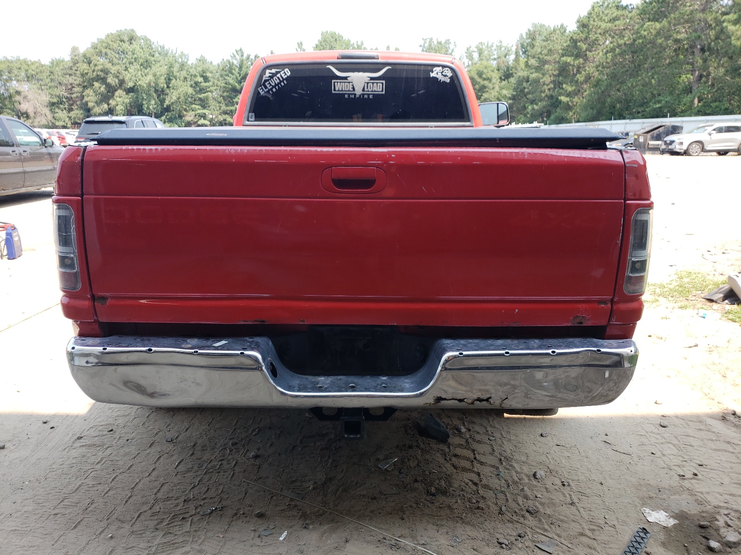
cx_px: 370
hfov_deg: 67.3
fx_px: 557
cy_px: 278
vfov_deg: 53.1
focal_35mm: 26
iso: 50
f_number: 1.5
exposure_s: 1/526
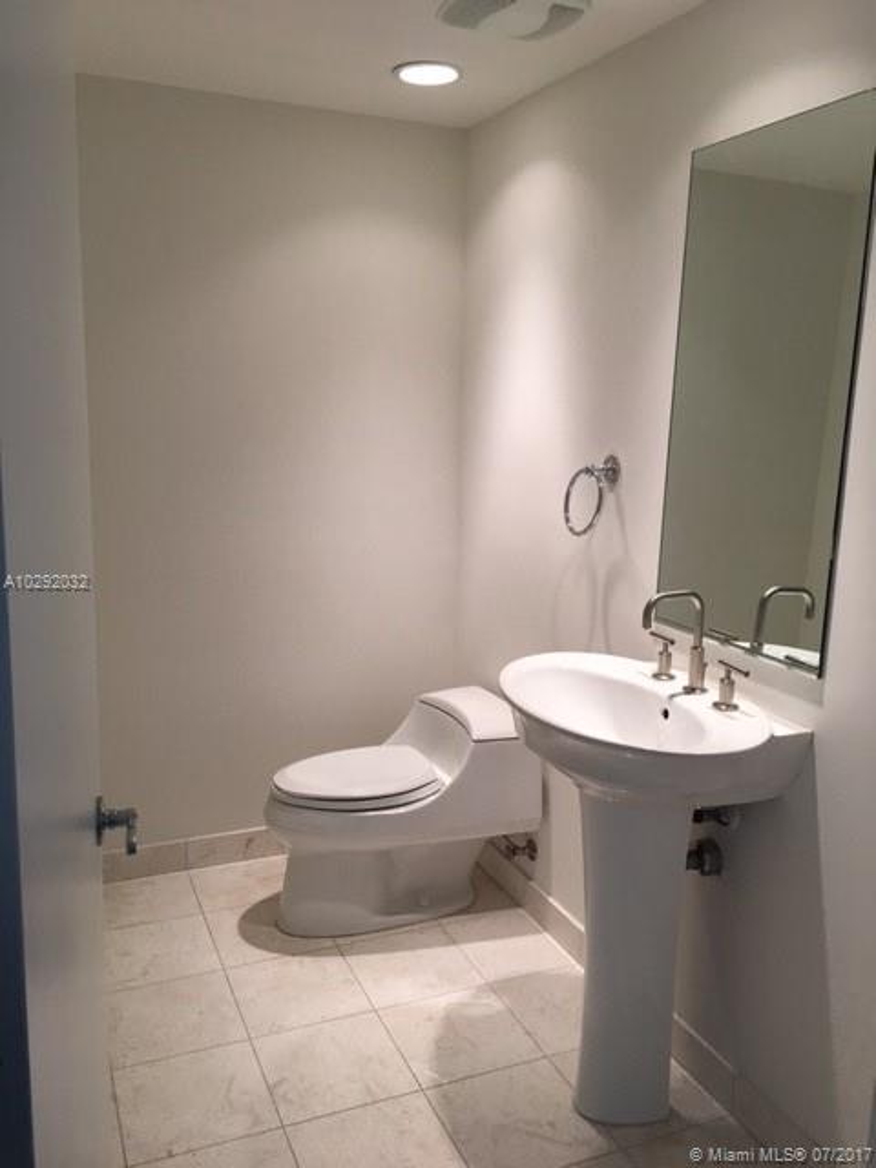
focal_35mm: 29
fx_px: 979
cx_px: 438
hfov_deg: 48.2
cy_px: 584
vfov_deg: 61.7
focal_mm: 4.15
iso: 32
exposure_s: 1/30
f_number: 2.2
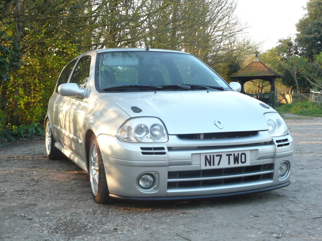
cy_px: 120
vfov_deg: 29.1
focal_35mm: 50
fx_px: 465
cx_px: 161
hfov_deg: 38.2
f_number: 4.2
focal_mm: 8.2
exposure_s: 1/80
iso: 200
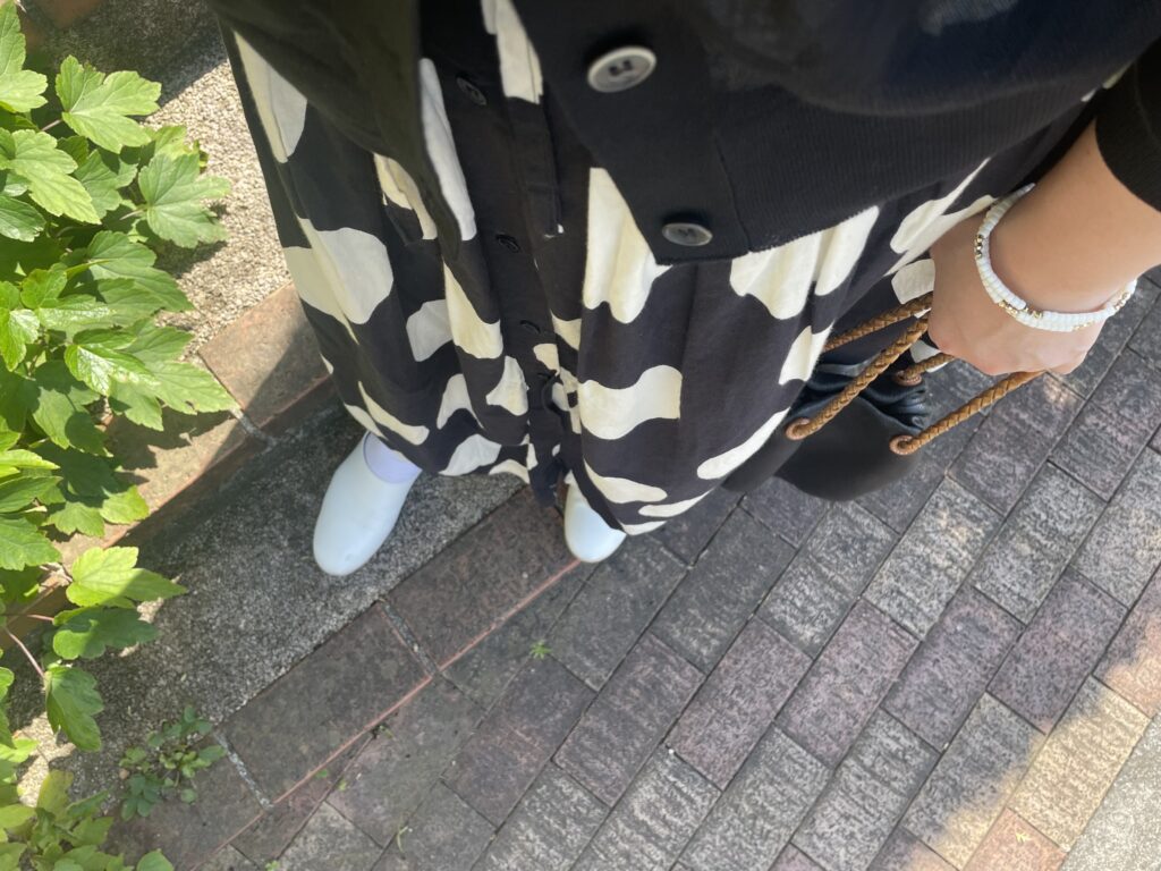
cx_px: 580
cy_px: 436
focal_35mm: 26
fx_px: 872
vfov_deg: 53.1
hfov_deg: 67.3
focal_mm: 4.2
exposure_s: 1/321
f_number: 1.6
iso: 32
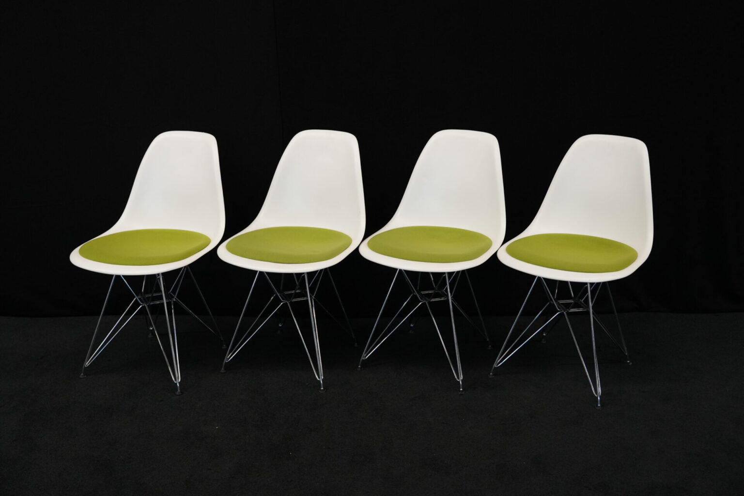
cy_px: 248
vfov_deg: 35.1
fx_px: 785
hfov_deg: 50.7
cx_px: 372
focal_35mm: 38
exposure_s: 1/160
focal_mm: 38
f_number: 4
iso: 2500
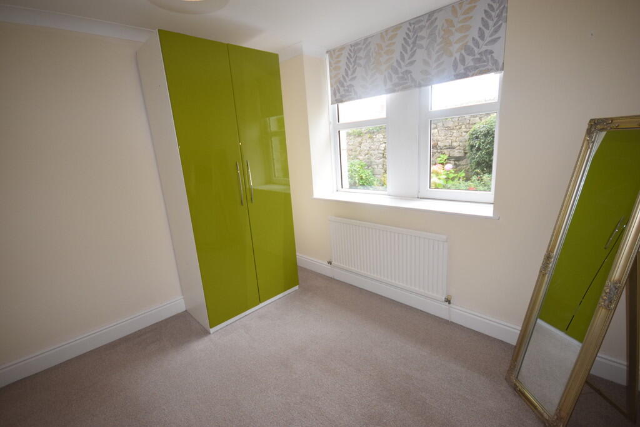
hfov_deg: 100.4
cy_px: 214
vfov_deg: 77.3
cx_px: 320
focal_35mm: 15
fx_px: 267
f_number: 5
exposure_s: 1/100
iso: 800
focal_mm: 10
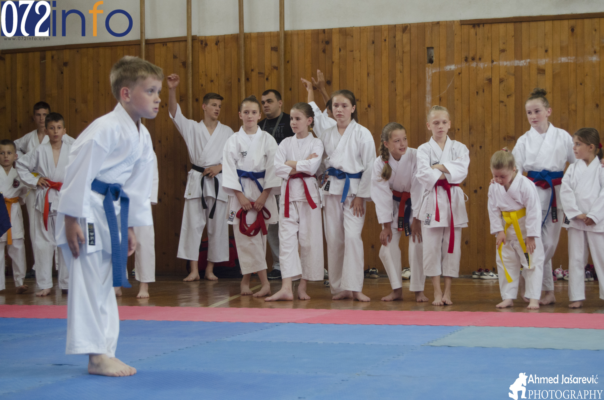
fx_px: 1205
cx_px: 302
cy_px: 200
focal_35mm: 72
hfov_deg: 28.1
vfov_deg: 18.8
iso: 1600
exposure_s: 1/100
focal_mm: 48
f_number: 5.3
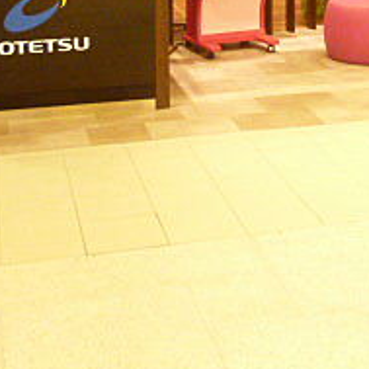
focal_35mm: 72
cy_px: -86
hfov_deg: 23.8
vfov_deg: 22.0
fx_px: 868
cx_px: 254
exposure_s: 1/50
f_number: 2.5
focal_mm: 4.3
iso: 400
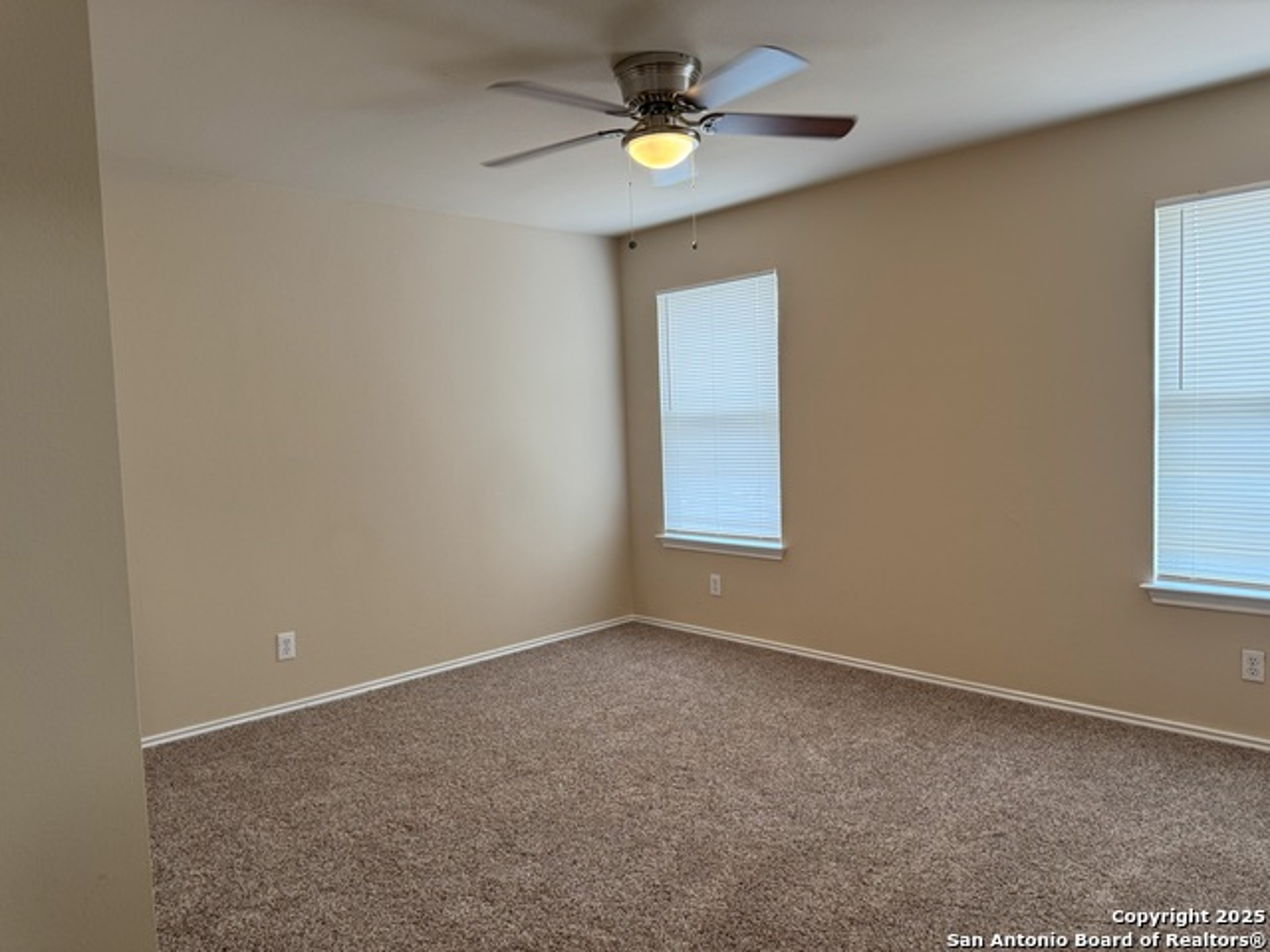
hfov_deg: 71.6
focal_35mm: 24
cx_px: 635
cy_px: 476
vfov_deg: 56.8
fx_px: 881
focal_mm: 6.76
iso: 125
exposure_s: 1/60
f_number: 1.78
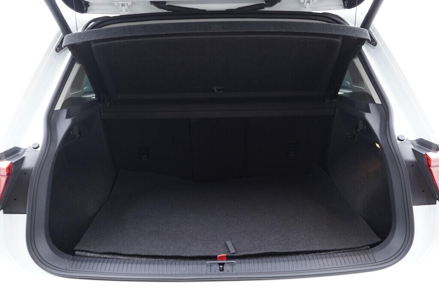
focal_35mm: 36
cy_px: 146
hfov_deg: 53.1
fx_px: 439
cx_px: 220
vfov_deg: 36.9
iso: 500
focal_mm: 24
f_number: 2.8
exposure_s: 1/40
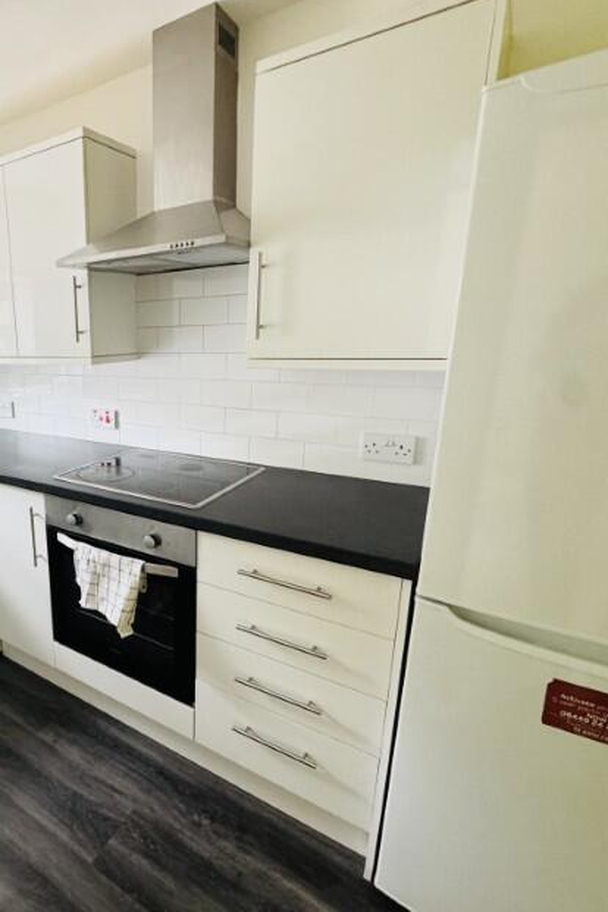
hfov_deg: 56.7
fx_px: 507
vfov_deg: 84.0
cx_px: 109
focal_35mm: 20
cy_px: 466
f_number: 2.2
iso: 400
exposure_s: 1/50
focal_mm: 2.22
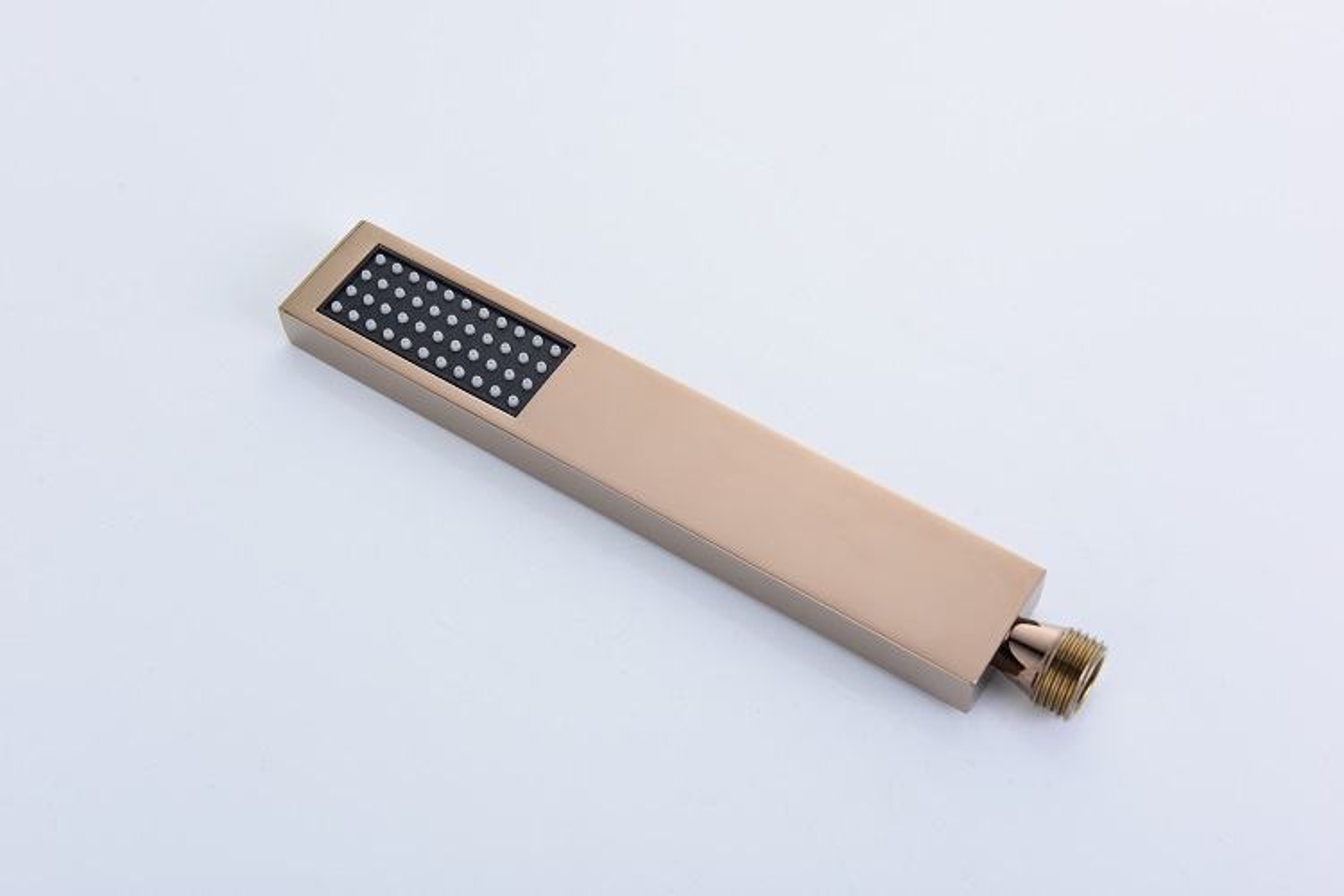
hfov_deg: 38.2
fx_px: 1941
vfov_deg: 26.0
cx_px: 672
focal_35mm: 52
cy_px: 448
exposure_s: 1/125
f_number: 11
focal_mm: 52
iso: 100
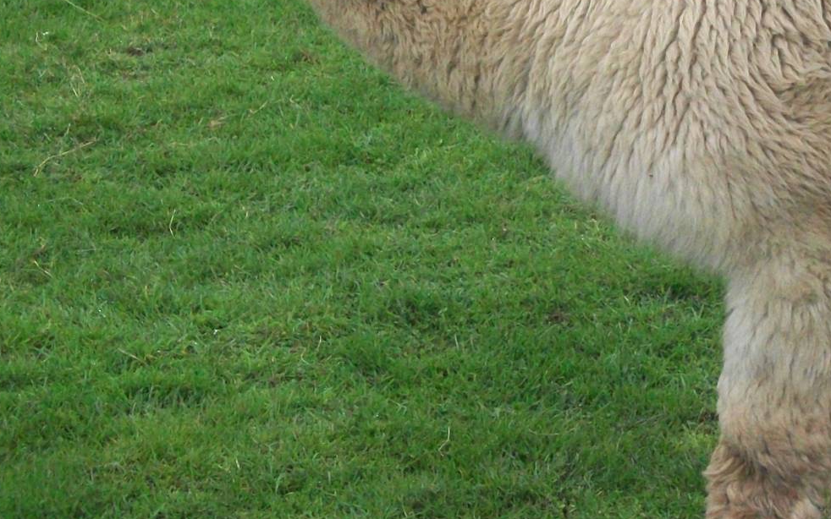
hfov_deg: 15.7
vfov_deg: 9.8
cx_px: 597
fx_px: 3012
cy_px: 90
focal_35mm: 133
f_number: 4.6
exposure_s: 1/500
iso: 596
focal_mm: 13.7
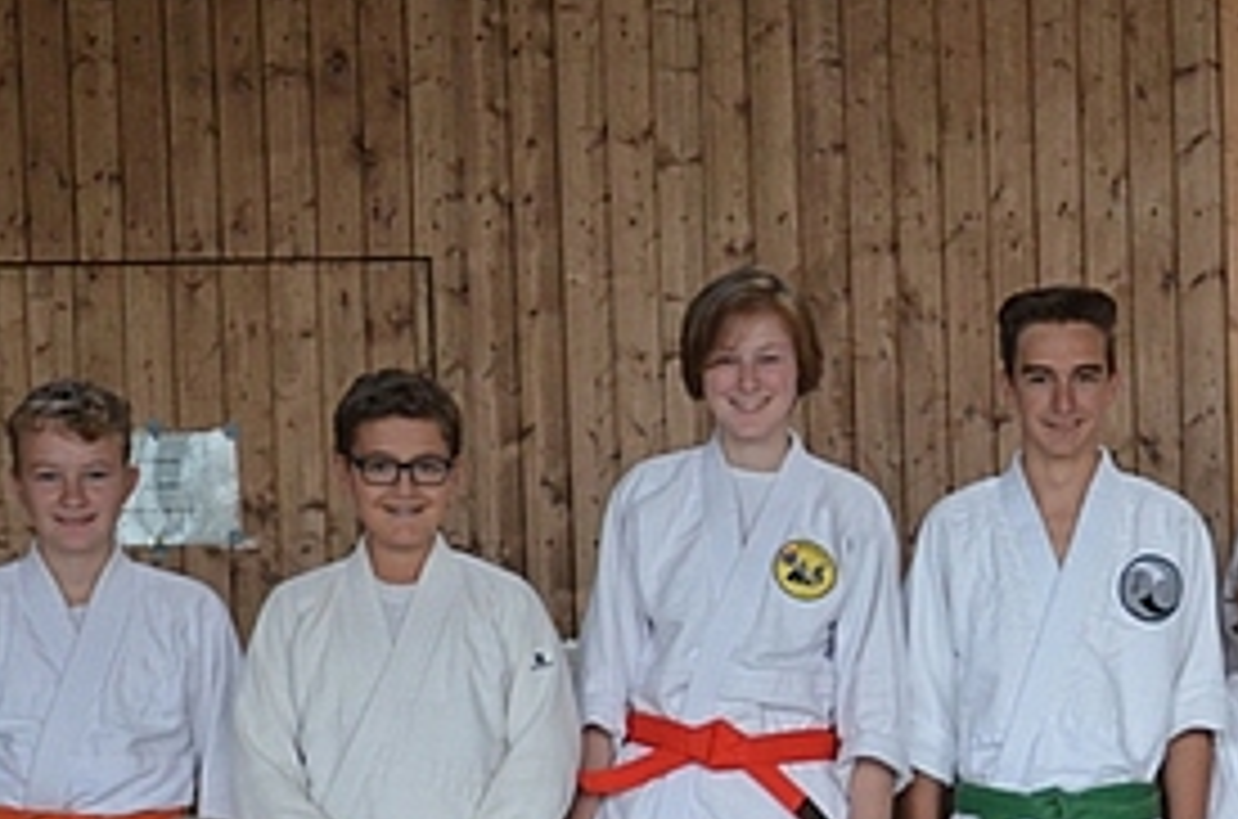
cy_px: 821
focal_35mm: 107
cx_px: 1193
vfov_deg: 12.6
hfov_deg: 18.7
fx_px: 3671
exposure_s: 1/400
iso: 1600
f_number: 4
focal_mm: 28
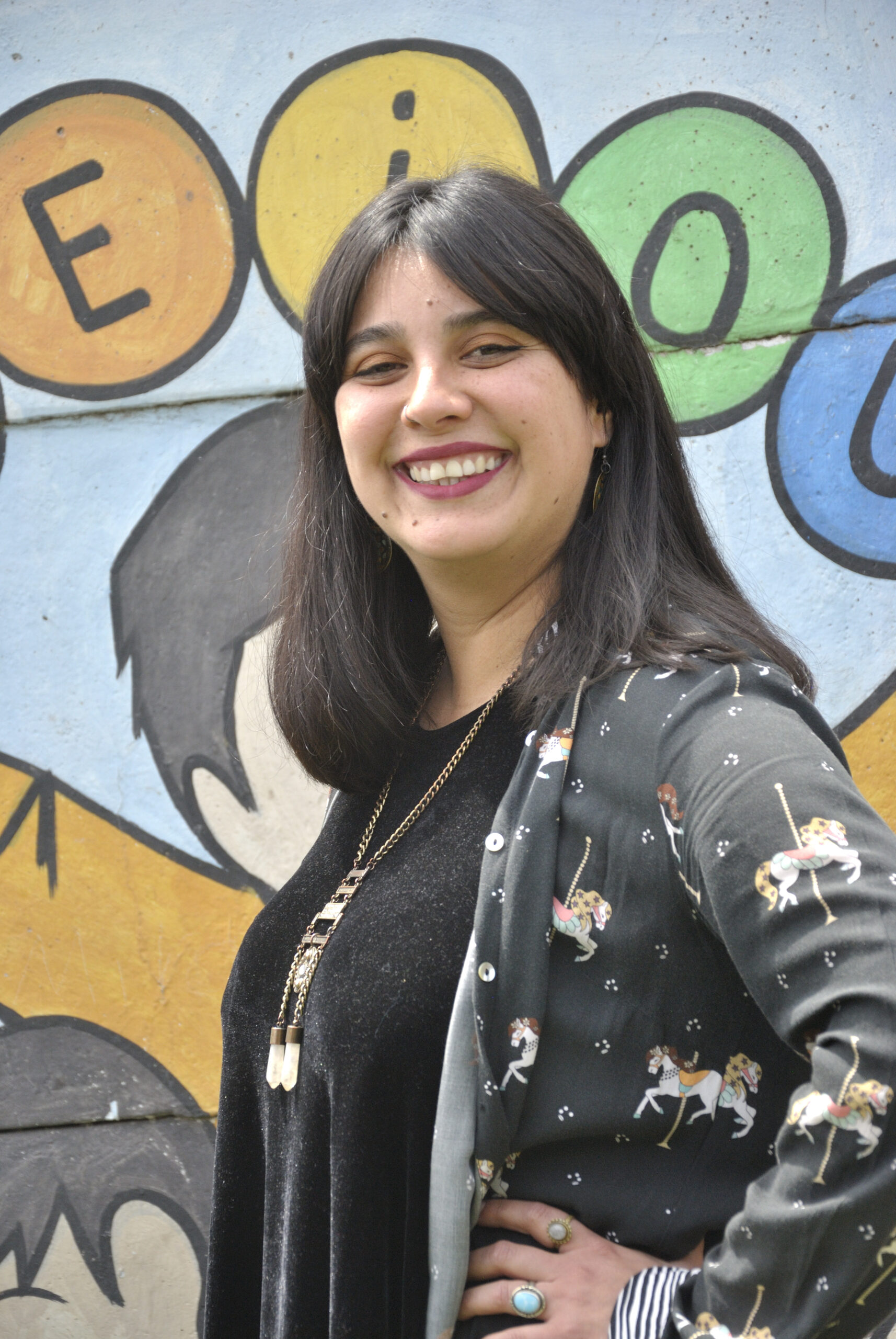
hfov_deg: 10.2
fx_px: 5025
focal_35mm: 135
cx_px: 448
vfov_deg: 15.2
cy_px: 670
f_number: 5.6
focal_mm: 90
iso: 280
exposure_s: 1/320
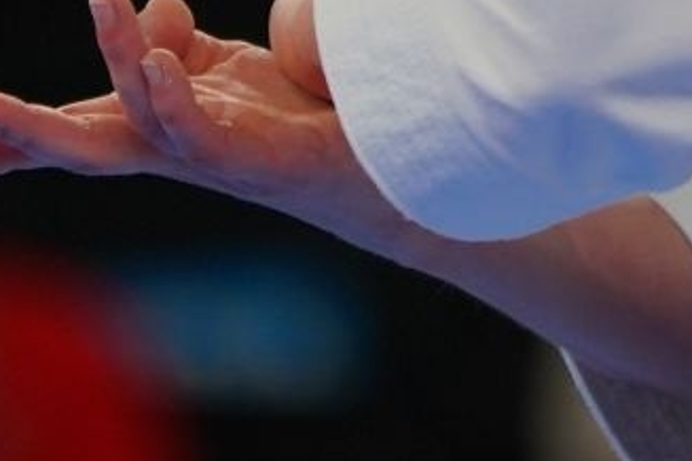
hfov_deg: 0.9
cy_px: -746
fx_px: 42305
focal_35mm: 2201
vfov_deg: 0.6
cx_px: 1045
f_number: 5.6
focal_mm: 400
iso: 800
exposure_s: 1/500
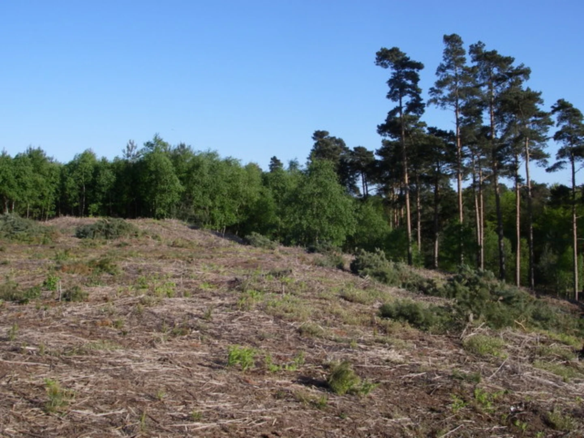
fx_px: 641
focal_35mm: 38
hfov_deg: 49.0
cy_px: 219
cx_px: 292
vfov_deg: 37.7
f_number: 6.6
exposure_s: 1/200
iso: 80
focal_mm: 6.3
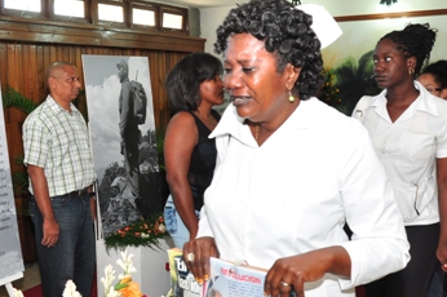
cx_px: 98
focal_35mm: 50
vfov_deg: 26.9
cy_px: 156
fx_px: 620
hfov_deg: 38.3
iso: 400
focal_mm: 18
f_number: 5
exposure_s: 1/60
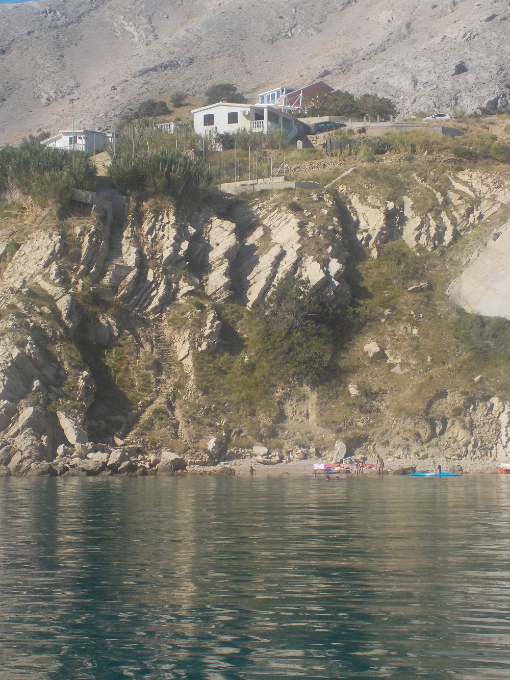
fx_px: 1768
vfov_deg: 21.8
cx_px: 255
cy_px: 340
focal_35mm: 90
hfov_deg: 16.4
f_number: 5.9
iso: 125
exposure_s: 1/500
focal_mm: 12.3
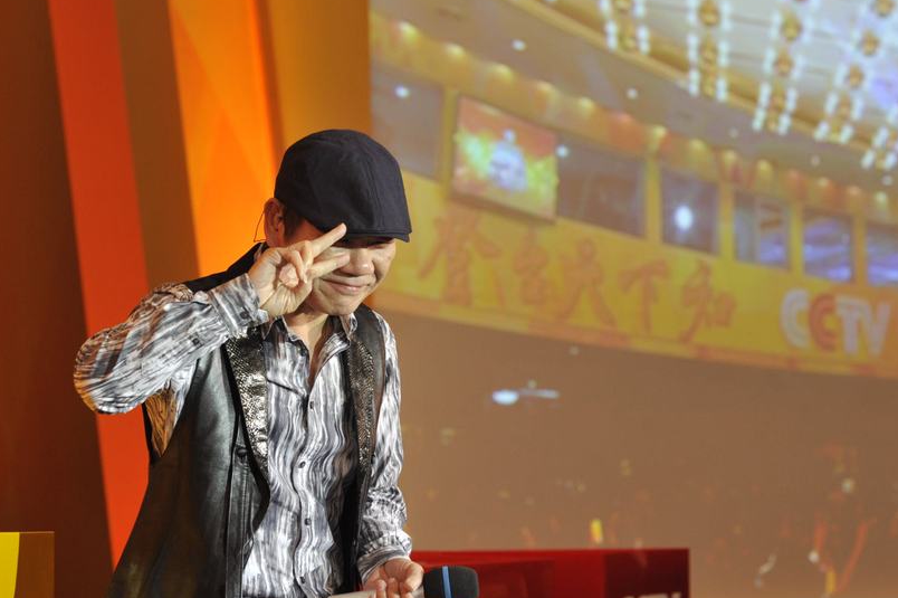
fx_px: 4462
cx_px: 466
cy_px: 376
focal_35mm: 179
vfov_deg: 7.7
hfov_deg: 11.5
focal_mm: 120
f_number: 5.6
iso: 1250
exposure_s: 1/200
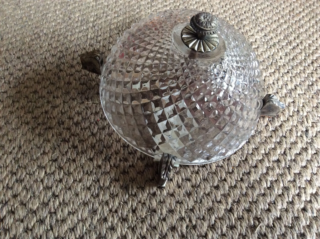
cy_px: 120
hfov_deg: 56.9
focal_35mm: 32
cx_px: 160
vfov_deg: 44.1
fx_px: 295
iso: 250
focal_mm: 3.3
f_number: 2.4
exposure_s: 1/25
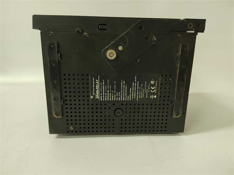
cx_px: 117
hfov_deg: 73.9
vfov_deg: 58.9
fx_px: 155
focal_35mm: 23
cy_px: 88
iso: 1378
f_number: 1.9
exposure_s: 1/50
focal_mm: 5.52
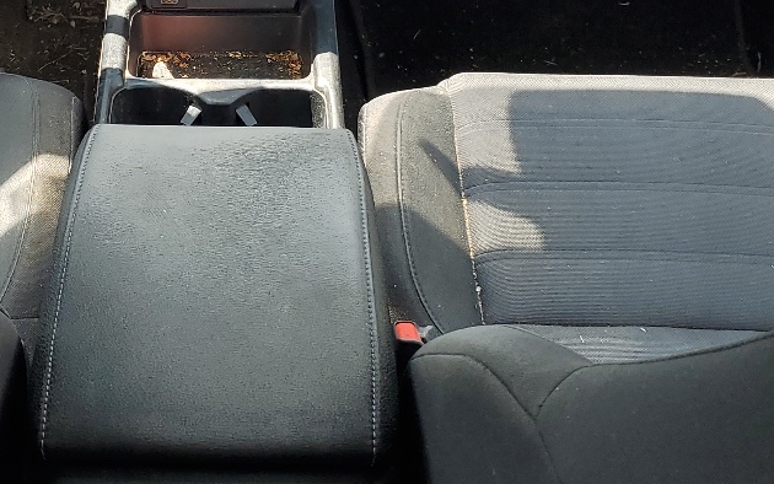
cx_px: 229
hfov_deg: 29.1
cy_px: 53
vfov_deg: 18.3
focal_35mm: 70
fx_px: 1477
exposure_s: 1/303
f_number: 1.5
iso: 50
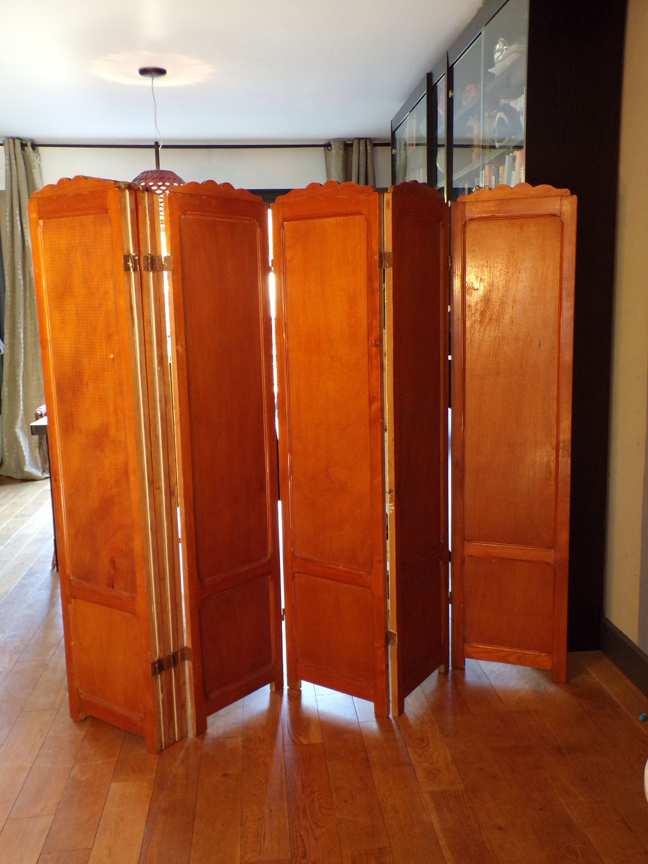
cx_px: 324
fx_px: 799
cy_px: 432
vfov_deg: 56.8
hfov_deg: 44.2
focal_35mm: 32
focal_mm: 5.8
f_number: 3.2
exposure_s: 1/20
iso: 293
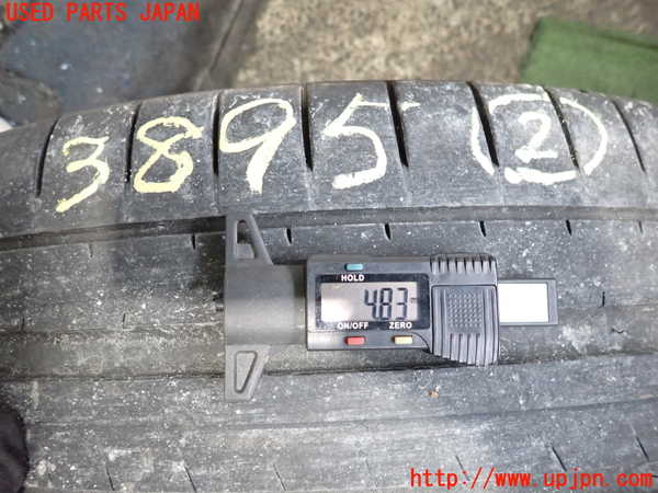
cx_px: 329
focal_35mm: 25
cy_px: 246
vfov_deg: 54.9
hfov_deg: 69.4
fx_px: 475
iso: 800
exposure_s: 1/30
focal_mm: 4.5
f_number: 2
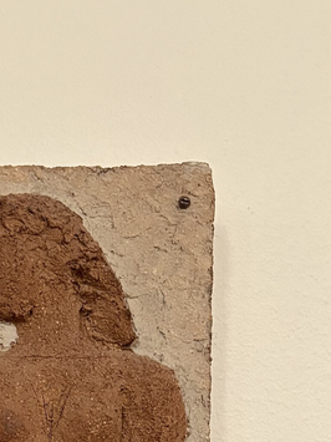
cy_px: 686
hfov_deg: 15.1
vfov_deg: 19.2
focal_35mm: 88
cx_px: -214
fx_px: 1123
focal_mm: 5.96
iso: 400
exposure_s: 1/33
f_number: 1.6
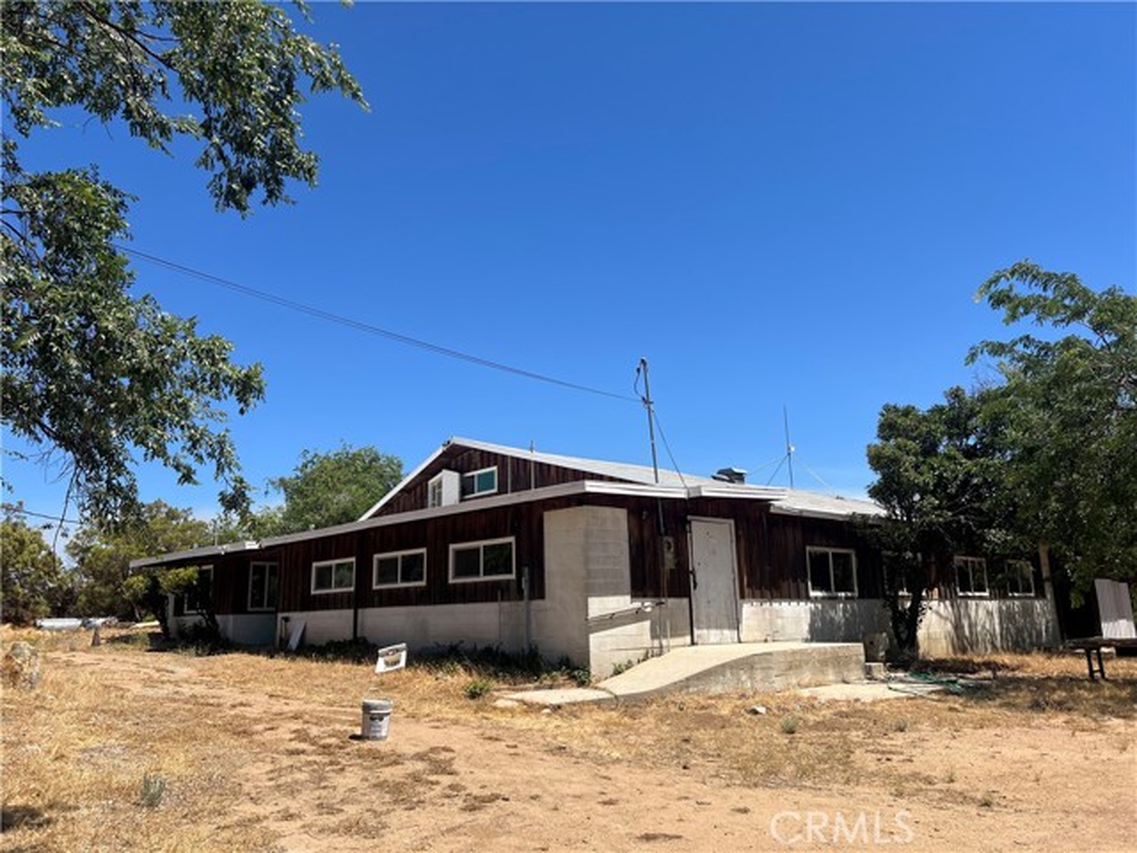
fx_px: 854
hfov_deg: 67.3
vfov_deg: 53.1
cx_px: 568
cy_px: 426
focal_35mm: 26
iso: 50
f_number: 1.5
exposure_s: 1/3968
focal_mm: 5.7
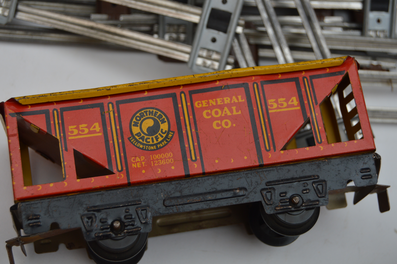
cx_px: 198
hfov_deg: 27.0
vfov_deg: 18.1
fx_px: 826
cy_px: 132
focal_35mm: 75
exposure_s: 1/160
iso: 200
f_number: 5.6
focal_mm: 50
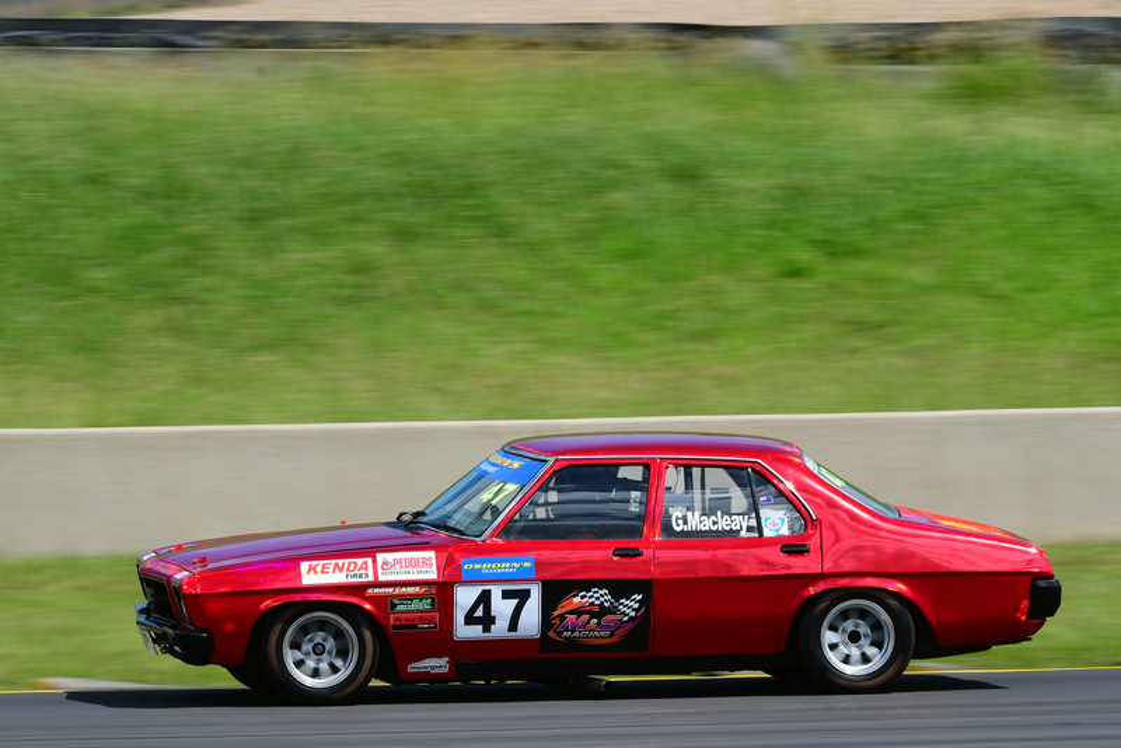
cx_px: 560
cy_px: 374
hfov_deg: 6.9
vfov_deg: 4.6
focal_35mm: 300
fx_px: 9345
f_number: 13
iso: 200
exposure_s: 1/250
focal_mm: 200
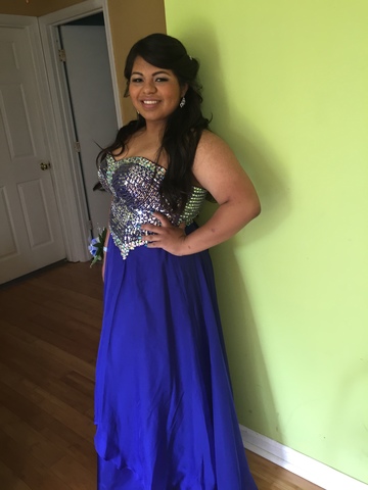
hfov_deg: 48.2
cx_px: 184
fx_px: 411
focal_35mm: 29
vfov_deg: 61.7
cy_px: 245
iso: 125
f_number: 2.2
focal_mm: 4.15
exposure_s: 1/30
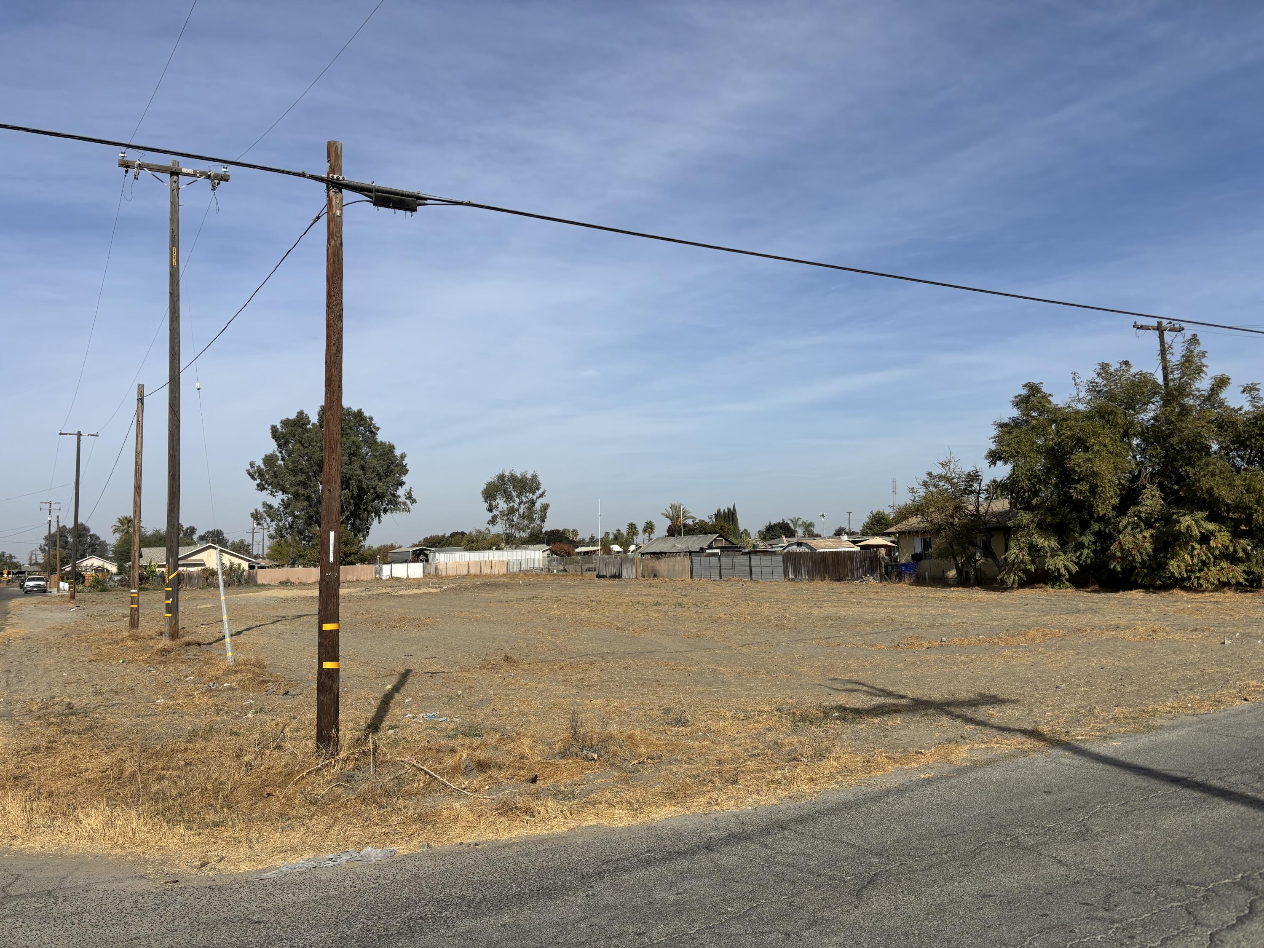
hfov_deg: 67.3
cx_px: 632
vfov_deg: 53.1
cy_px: 474
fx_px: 949
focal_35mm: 26
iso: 50
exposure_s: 1/5348
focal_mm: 5.96
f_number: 1.6
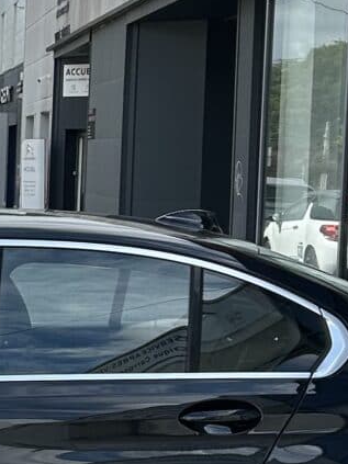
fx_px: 1690
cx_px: -123
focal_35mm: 126
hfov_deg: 11.4
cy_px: 295
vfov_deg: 15.6
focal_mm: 5.7
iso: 50
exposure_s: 1/3704
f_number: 1.5
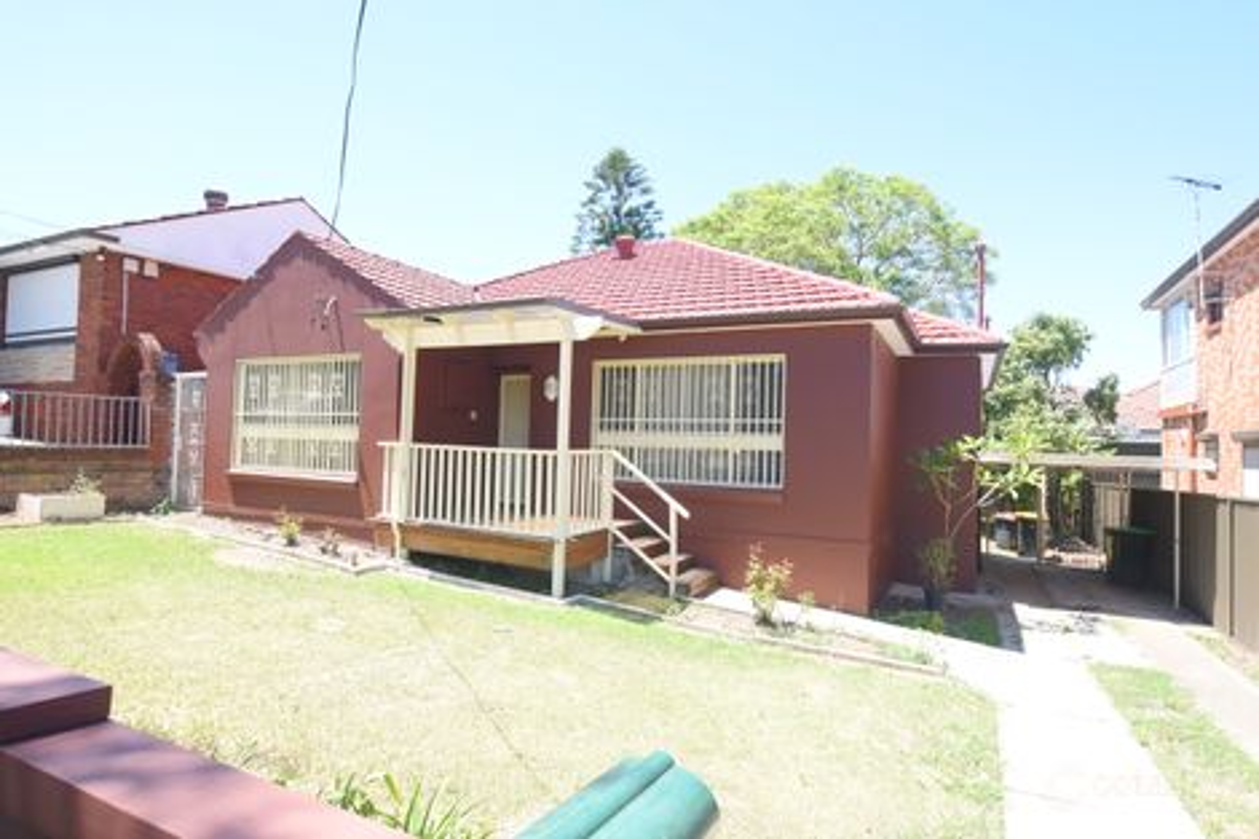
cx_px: 630
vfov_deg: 63.2
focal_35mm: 20
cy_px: 420
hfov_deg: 85.4
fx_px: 682
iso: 400
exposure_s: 1/200
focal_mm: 13
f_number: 7.1
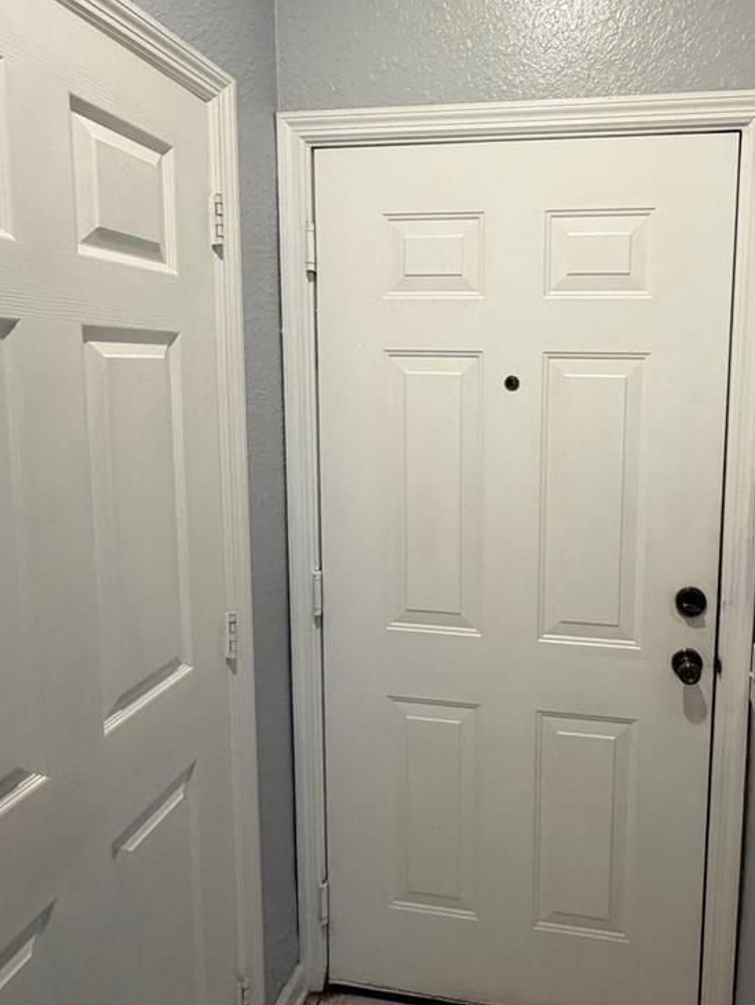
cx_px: 522
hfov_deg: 57.2
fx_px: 668
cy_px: 439
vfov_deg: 73.6
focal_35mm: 23
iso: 250
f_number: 2.2
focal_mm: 2.22
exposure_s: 1/60
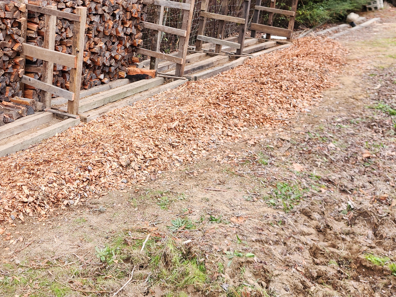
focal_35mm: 43
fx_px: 492
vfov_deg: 32.5
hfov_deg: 42.1
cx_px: 85
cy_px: 50
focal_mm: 5.4
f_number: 1.8
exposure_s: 1/180
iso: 80
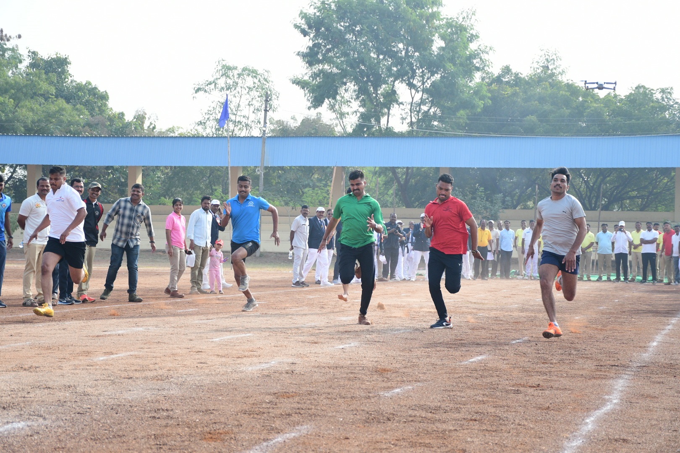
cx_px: 340
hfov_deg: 26.0
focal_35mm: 78
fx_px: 1473
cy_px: 226
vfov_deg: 17.5
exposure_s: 1/2000
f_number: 4.8
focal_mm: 52
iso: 800
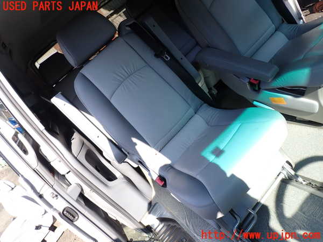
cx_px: 162
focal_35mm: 25
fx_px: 233
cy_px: 121
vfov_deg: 54.9
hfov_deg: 69.4
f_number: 2.8
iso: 100
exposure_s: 1/250
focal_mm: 4.5
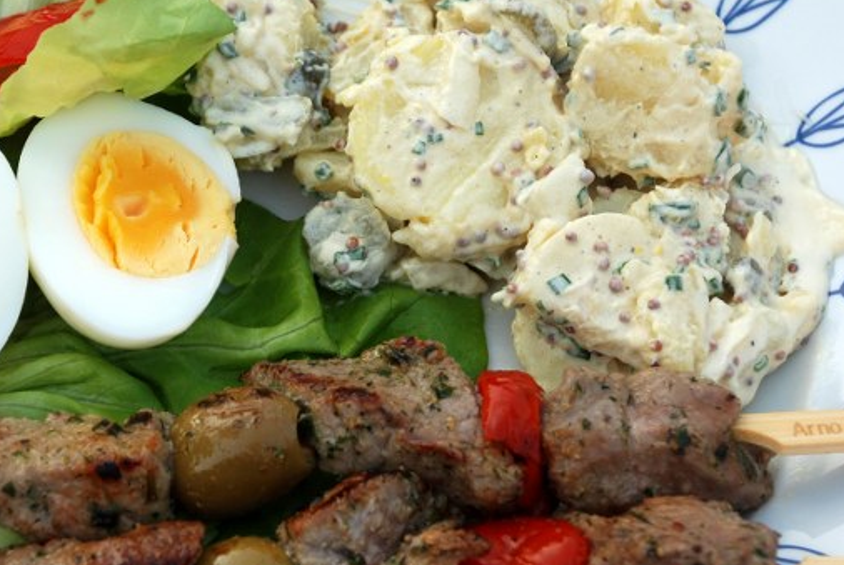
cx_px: 289
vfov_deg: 8.3
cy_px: 317
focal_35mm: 166
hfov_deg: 12.3
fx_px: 3897
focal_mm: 70
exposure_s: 1/160
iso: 200
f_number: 5.6
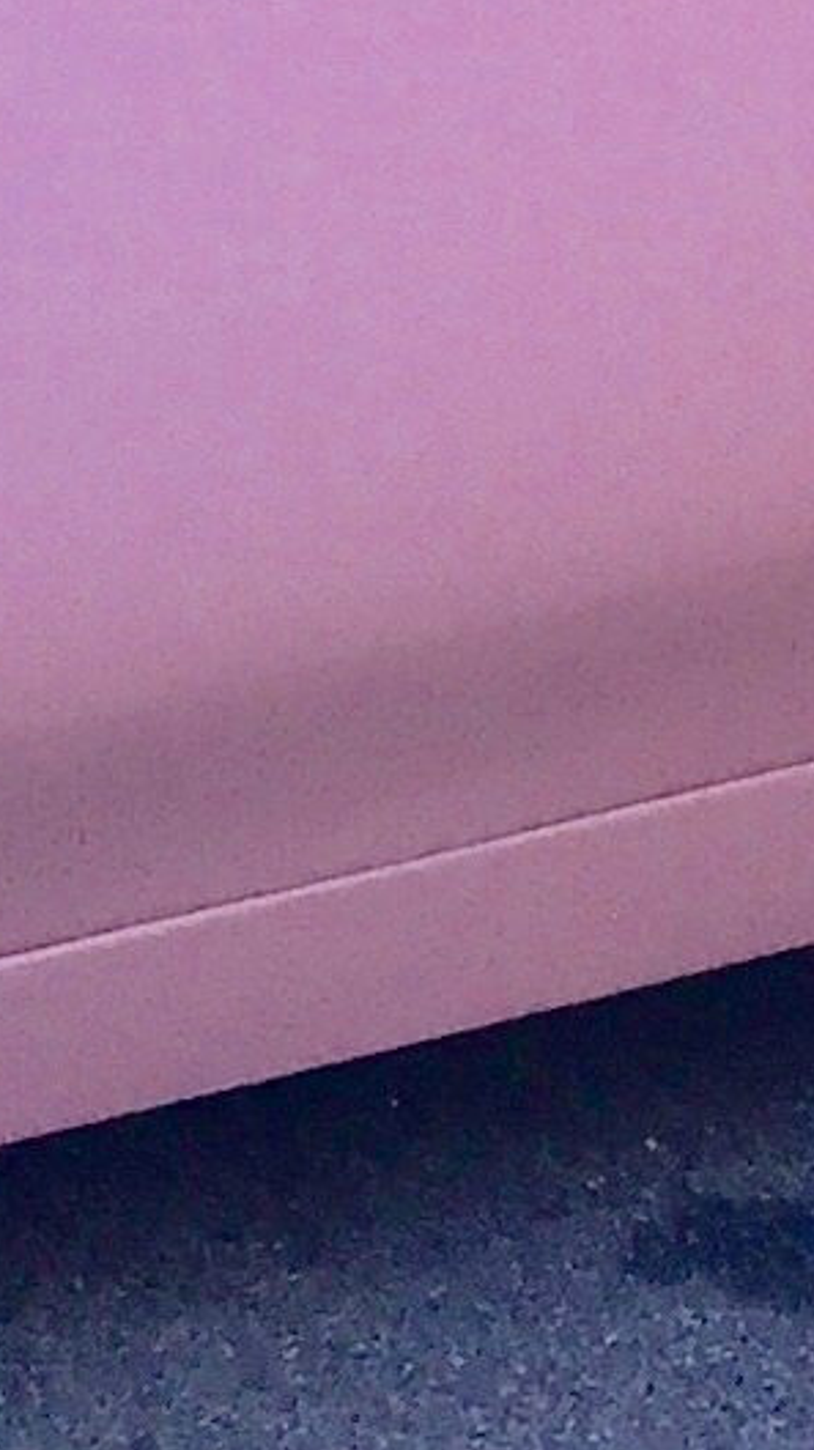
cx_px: 2042
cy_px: -1809
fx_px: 7493
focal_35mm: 195
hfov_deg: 5.9
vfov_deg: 9.9
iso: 32
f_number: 2.2
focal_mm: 4.15
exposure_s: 1/316
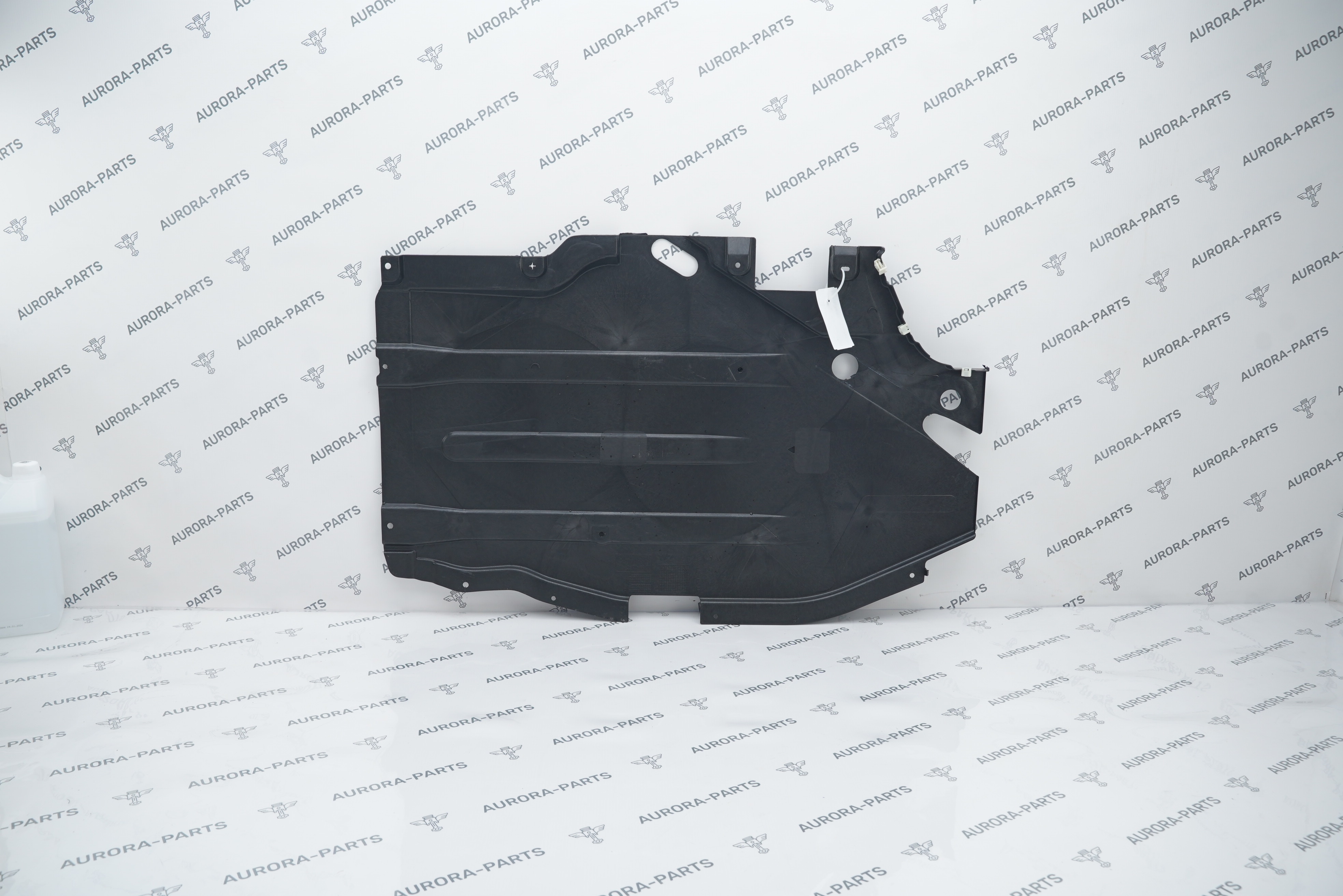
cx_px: 672
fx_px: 1044
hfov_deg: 65.5
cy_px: 448
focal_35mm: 28
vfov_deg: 46.4
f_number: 6.3
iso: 500
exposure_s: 1/160
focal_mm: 28
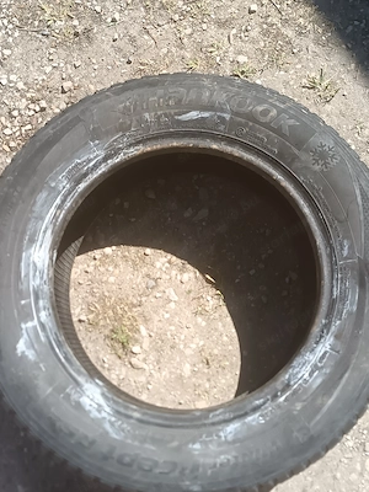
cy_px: 246
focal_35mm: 48
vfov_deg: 39.7
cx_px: 184
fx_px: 682
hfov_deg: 30.3
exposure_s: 1/210
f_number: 1.75
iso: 100
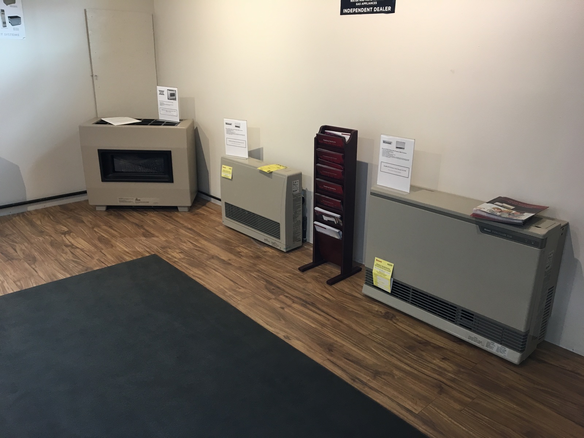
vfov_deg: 48.2
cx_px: 292
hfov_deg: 61.7
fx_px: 489
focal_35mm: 29
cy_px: 219
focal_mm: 4.15
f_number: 2.2
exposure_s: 1/30
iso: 80
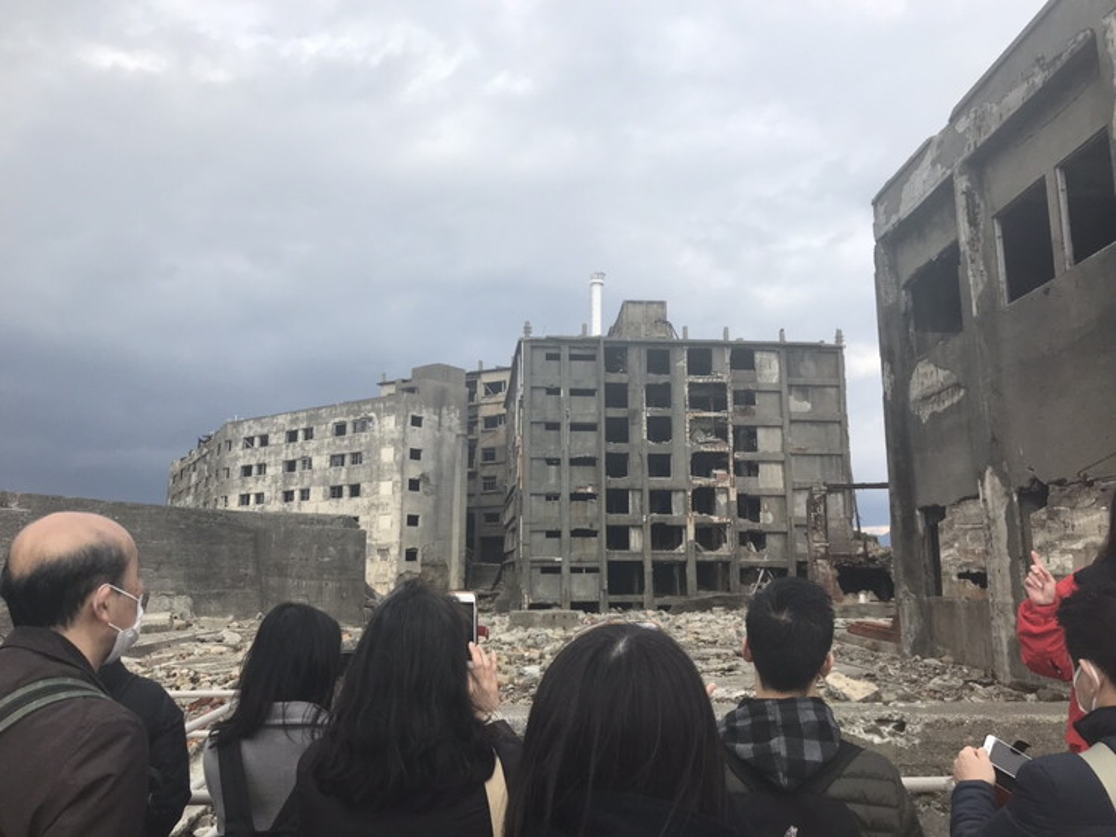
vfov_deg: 49.7
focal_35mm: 28
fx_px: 903
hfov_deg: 63.4
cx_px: 558
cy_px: 418
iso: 20
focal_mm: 3.99
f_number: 1.8
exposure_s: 1/2457
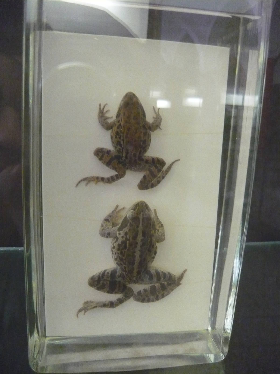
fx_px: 356
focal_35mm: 33
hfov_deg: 42.9
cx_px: 140
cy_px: 187
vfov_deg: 55.4
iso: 800
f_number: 2.8
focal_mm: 5.5
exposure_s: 1/40
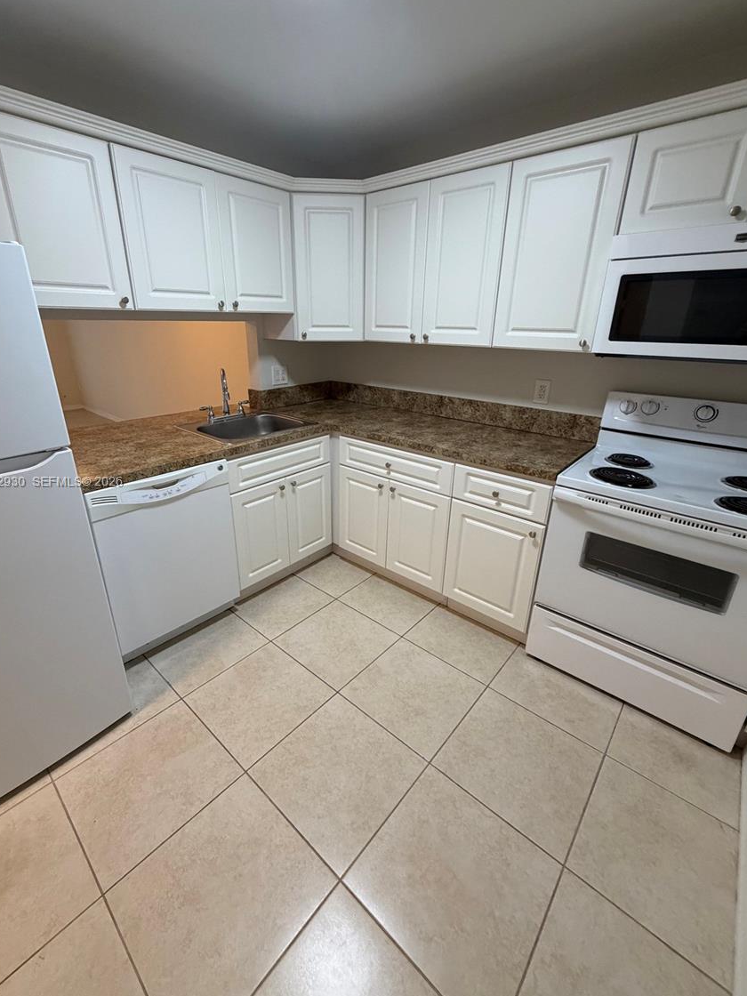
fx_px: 432
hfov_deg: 81.7
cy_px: 483
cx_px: 358
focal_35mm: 15
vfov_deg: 98.1
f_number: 2.2
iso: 250
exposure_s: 1/120
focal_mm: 2.22
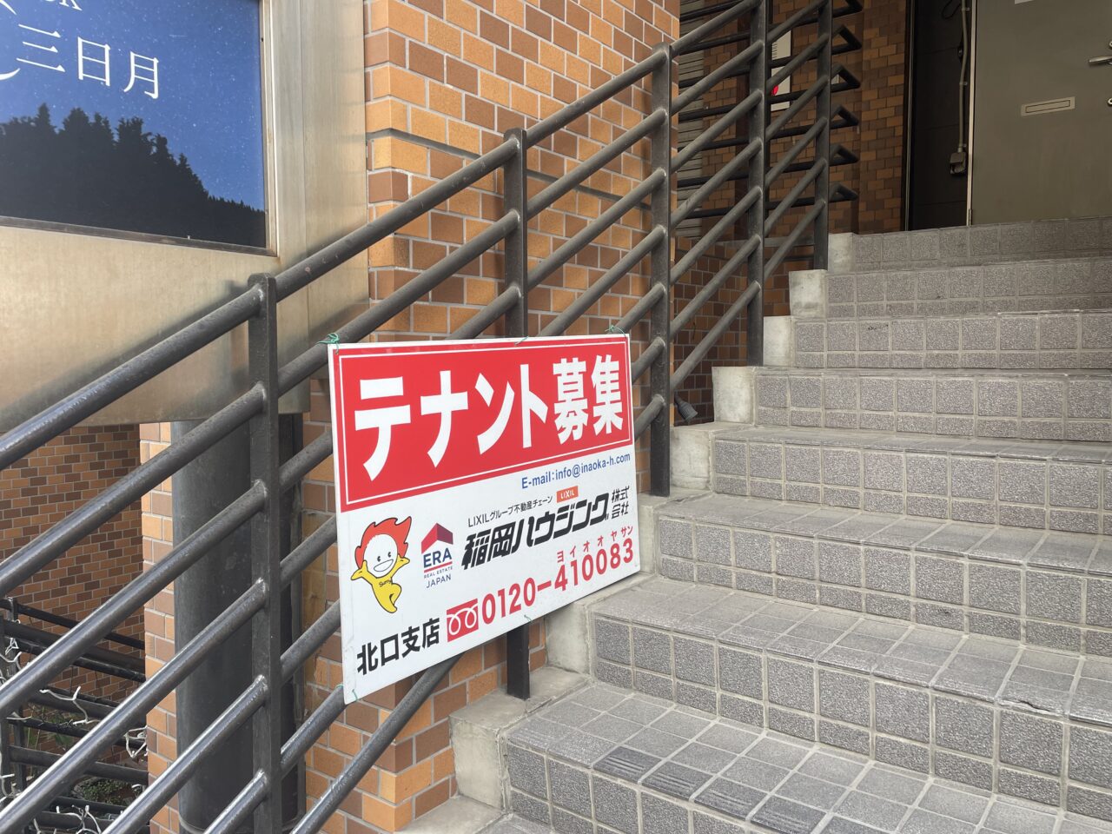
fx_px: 835
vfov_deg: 53.1
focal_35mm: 26
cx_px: 556
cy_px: 417
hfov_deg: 67.3
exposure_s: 1/126
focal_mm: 4.2
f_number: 1.6
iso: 32
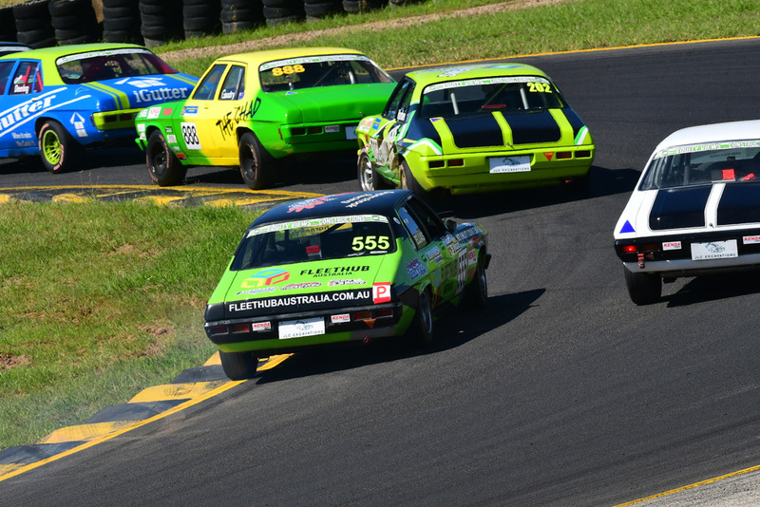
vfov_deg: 2.7
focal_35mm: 510
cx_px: 380
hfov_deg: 4.0
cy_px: 254
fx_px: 10770
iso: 500
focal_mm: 340
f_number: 13
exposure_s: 1/640
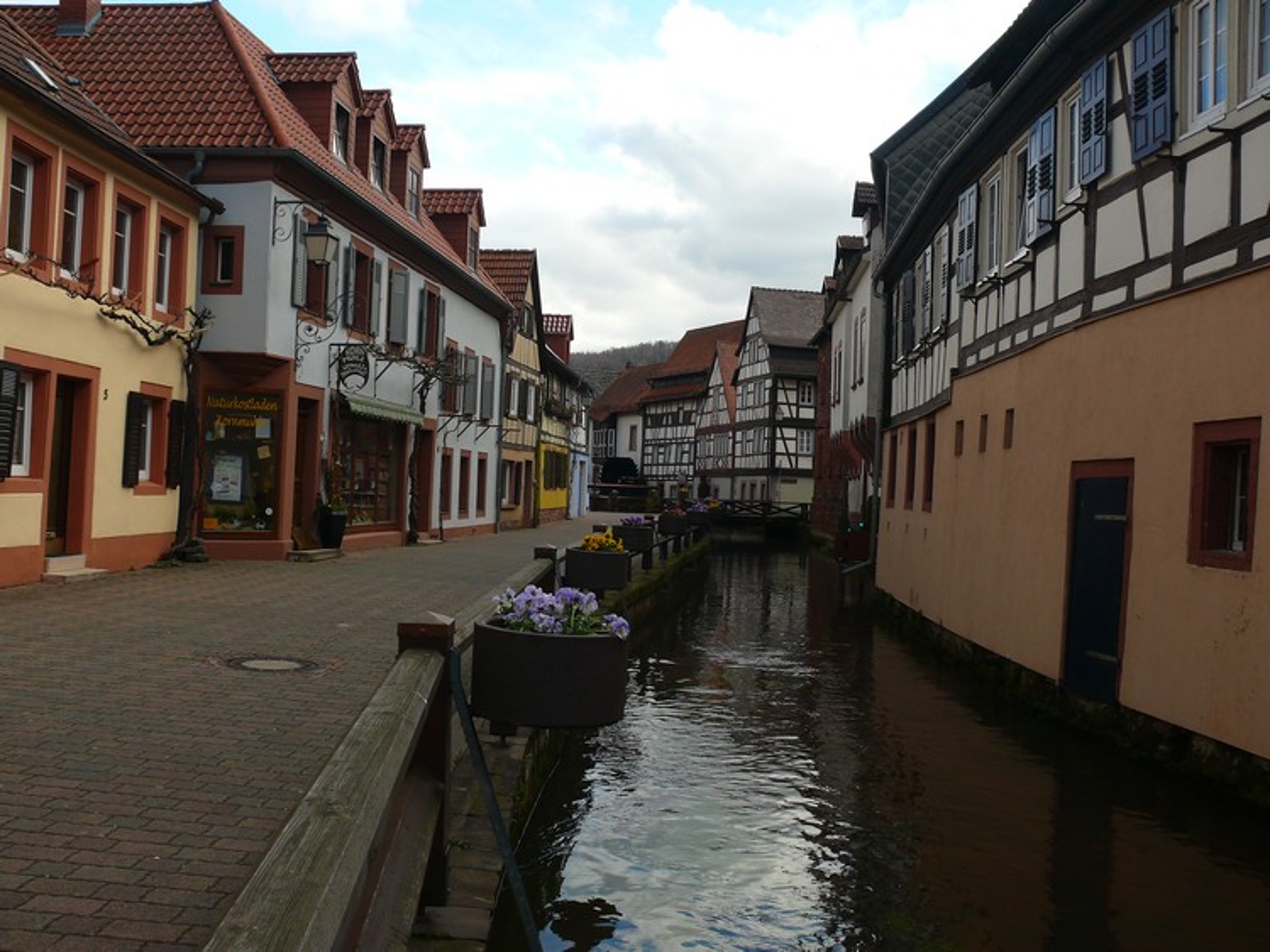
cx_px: 635
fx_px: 1284
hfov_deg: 52.6
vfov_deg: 40.7
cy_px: 476
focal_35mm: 35
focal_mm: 7.4
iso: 100
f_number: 4
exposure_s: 1/200
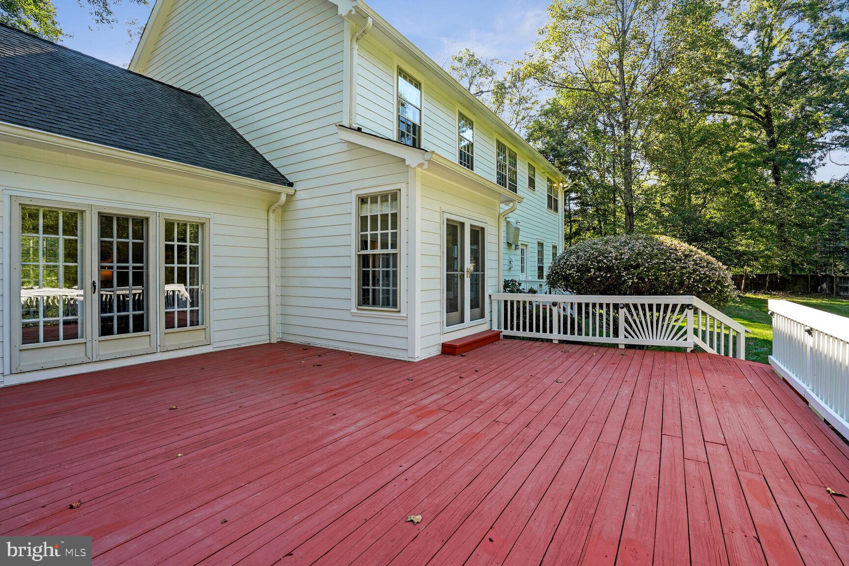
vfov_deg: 73.7
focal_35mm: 16
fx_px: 377
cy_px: 283
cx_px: 424
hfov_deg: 96.7
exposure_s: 1/40
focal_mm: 16
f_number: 8
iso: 100
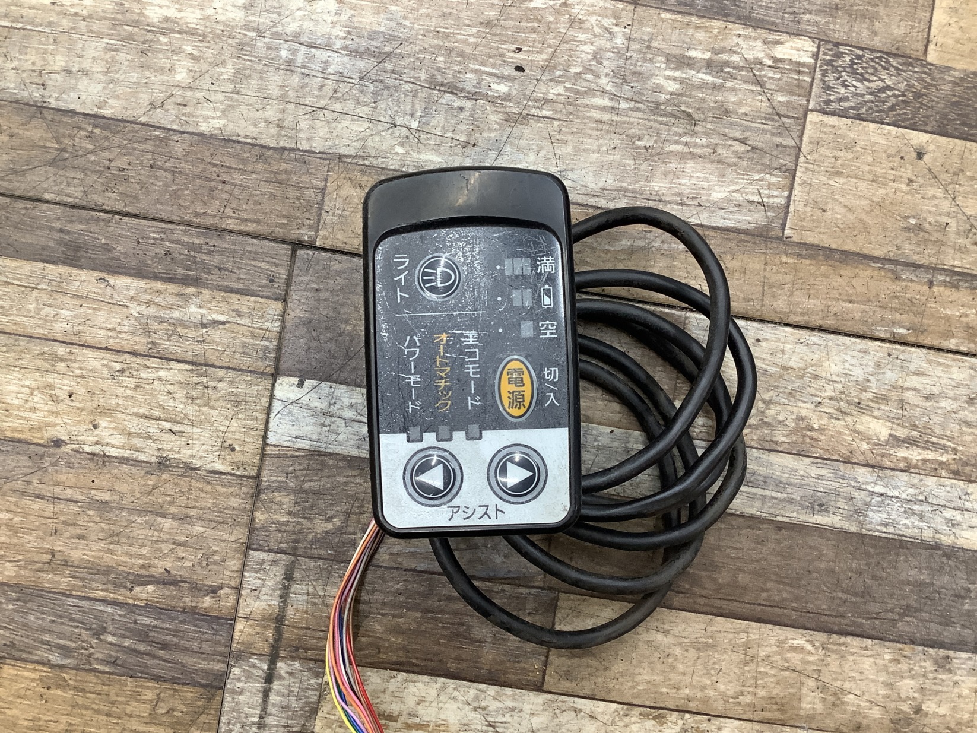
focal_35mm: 31
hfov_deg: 58.3
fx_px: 875
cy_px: 366
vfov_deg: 45.5
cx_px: 488
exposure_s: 1/60
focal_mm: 3.3
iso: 125
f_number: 2.4
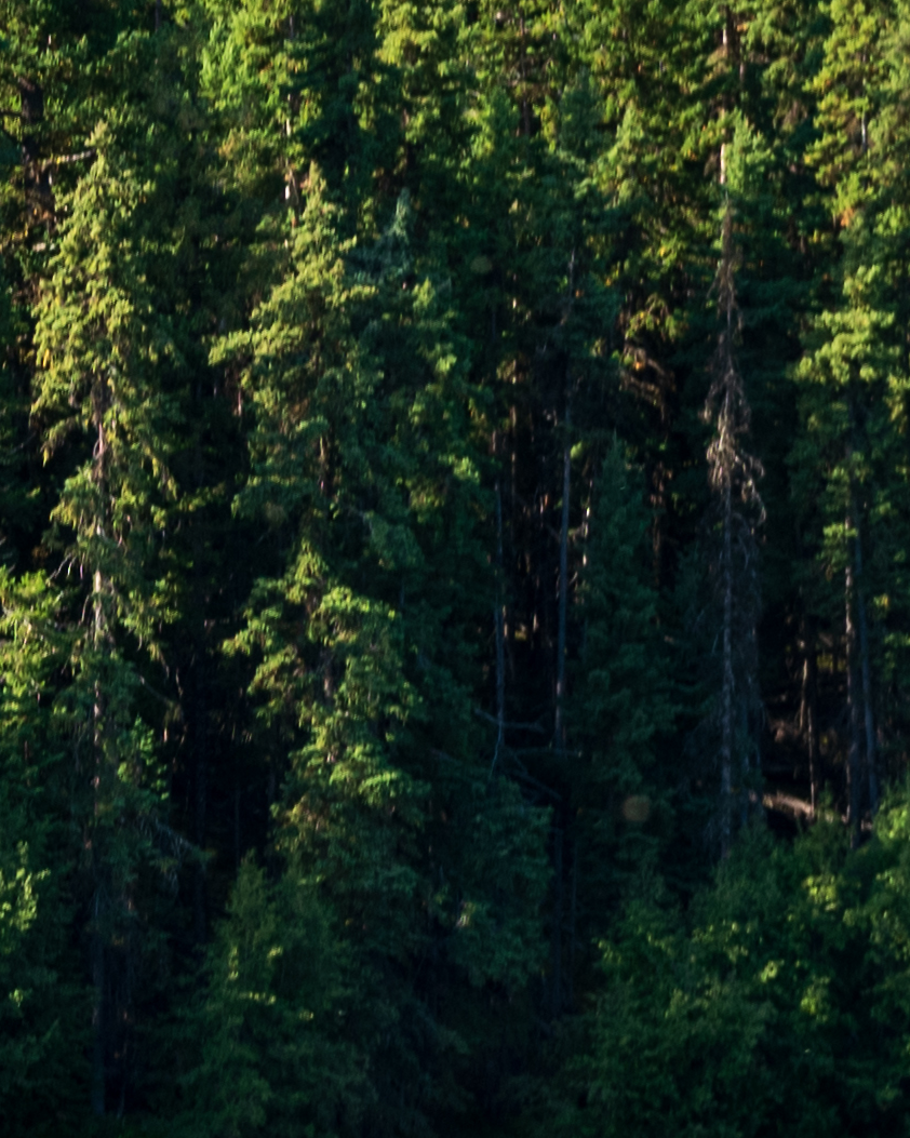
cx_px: -1608
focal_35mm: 372
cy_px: 289
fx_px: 12527
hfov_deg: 4.1
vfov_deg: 5.2
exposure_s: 1/125
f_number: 6.3
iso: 160
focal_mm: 70
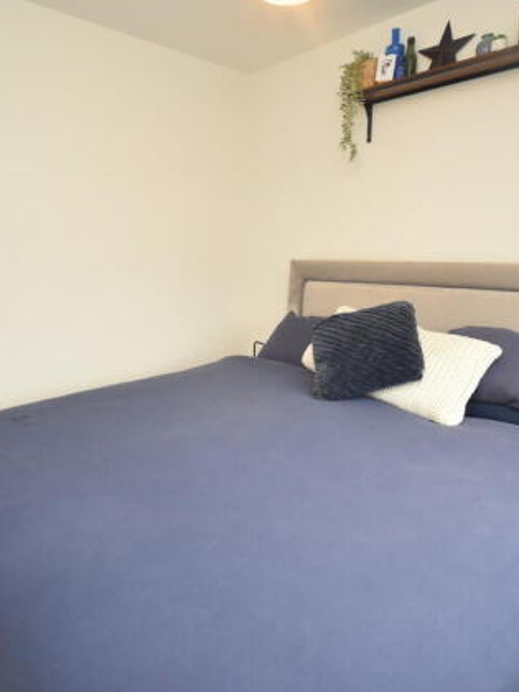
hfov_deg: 55.2
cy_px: 347
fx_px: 495
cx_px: 233
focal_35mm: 25
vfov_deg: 69.9
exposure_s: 1/60
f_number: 4.2
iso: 1600
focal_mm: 11
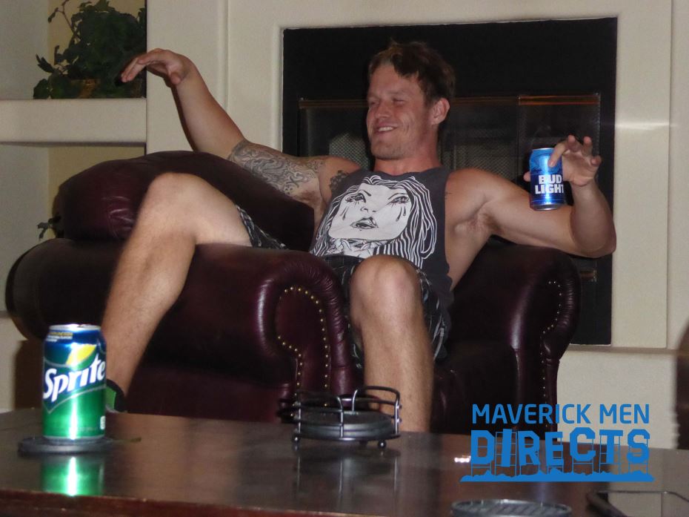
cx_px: 344
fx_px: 1950
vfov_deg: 15.1
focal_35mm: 98
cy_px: 258
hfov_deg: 20.0
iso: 1600
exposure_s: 1/60
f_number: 4.9
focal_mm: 16.1
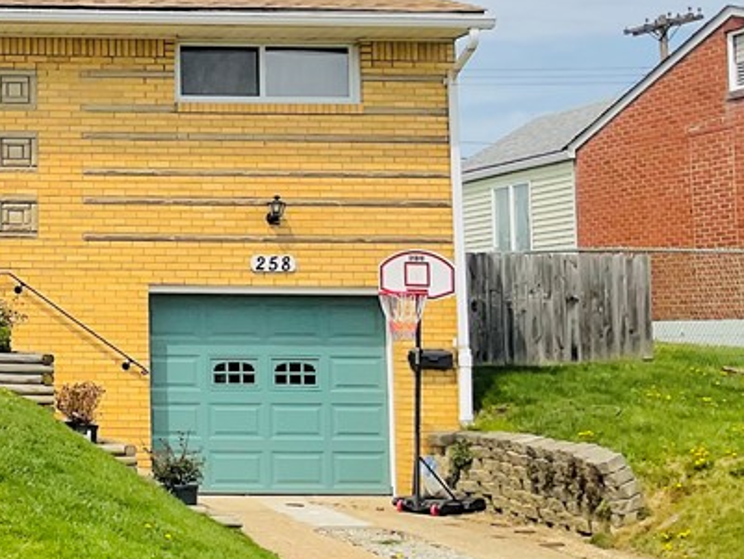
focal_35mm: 74
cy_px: 201
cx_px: -171
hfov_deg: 23.8
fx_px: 1591
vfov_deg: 19.9
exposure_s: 1/2801
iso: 16
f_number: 1.8
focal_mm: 3
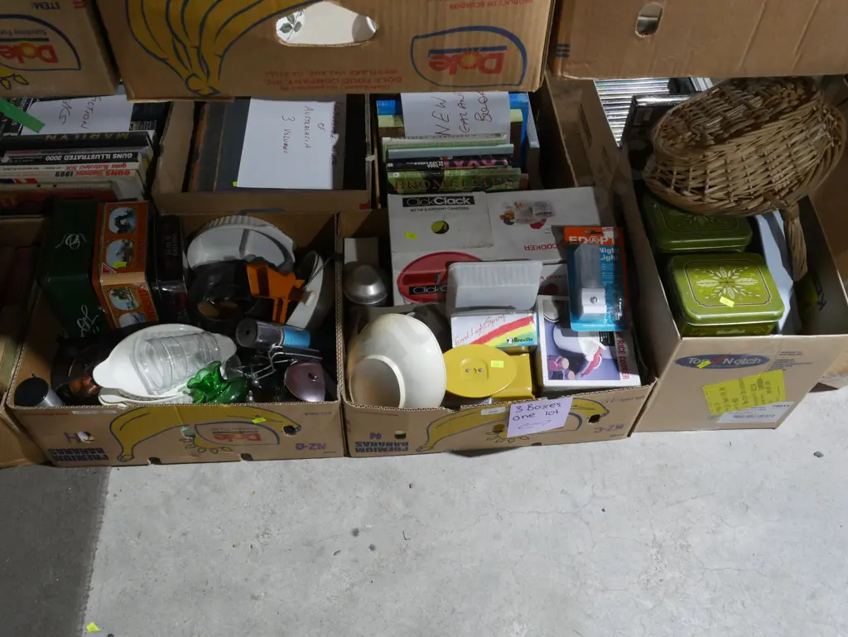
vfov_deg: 44.2
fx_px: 784
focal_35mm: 32
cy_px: 318
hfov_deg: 56.8
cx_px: 424
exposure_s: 1/60
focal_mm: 16
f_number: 9
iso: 2000
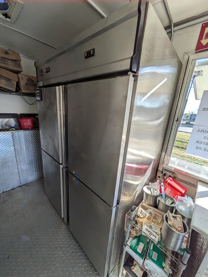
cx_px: 104
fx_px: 112
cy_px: 138
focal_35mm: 14
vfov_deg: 102.0
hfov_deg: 85.7
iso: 42
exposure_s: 1/261
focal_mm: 1.83
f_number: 2.2
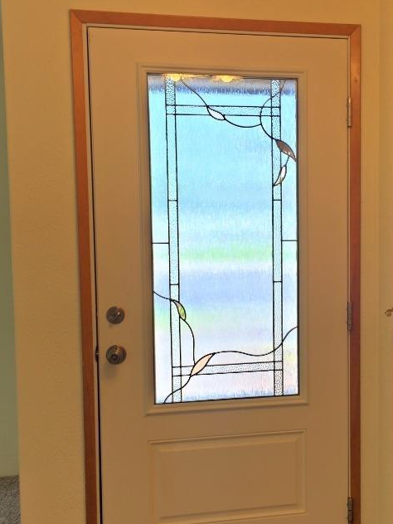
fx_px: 711
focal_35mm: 47
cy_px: 284
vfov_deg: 40.4
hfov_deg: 30.5
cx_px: 280
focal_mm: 4.15
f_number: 2.2
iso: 32
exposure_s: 1/131
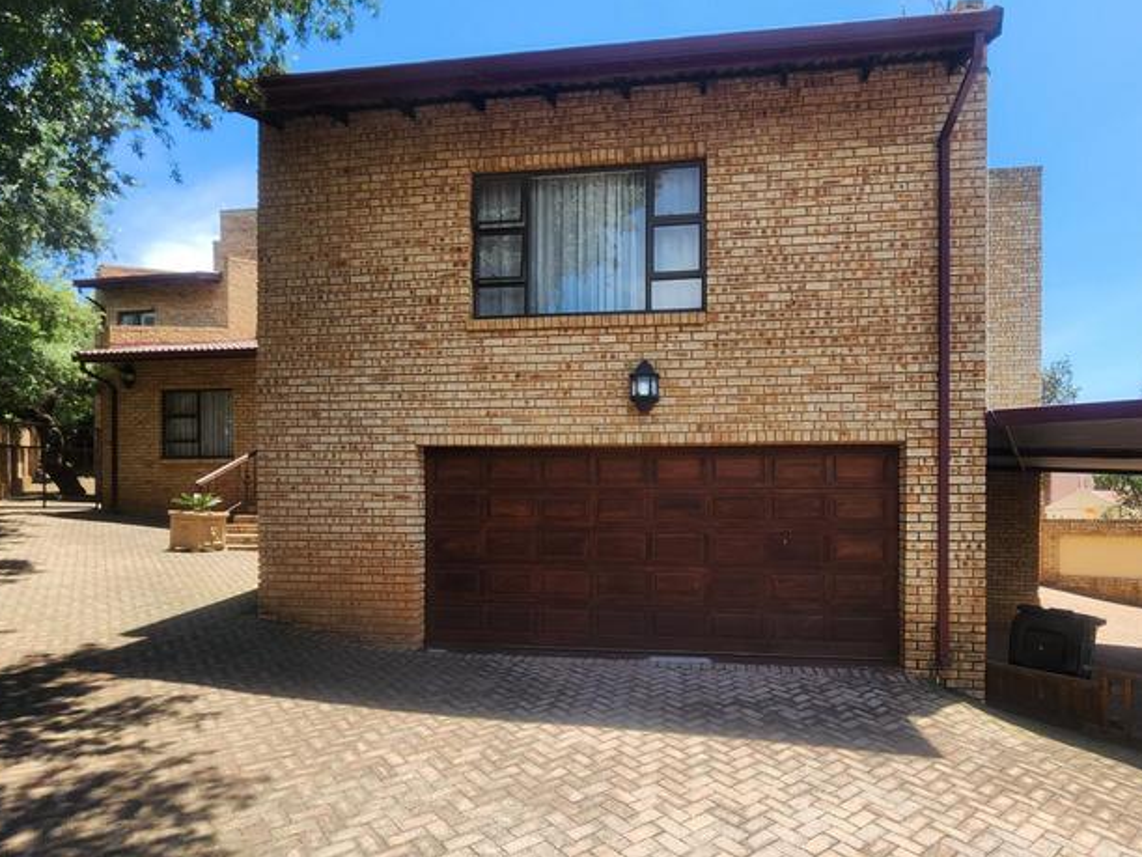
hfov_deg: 90.7
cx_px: 629
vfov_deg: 73.7
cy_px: 523
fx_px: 561
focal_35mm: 17
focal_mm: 2.2
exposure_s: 1/799
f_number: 2.2
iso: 50
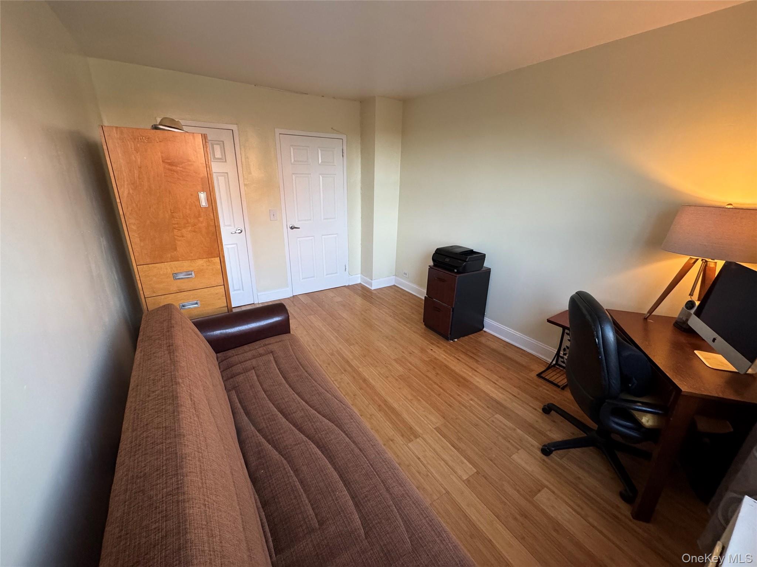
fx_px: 306
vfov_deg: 85.7
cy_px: 284
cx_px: 378
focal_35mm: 14
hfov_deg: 102.1
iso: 320
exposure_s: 1/60
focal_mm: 2.22
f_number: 2.2
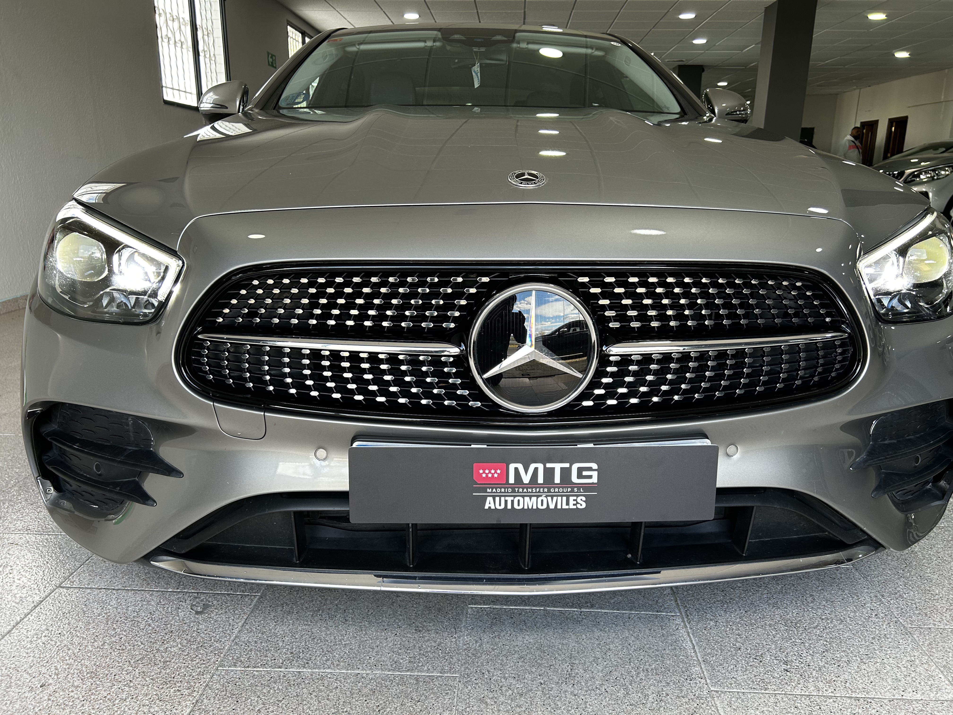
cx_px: 476
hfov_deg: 67.3
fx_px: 716
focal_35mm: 26
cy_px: 358
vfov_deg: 53.1
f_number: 1.5
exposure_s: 1/97
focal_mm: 5.7
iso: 50
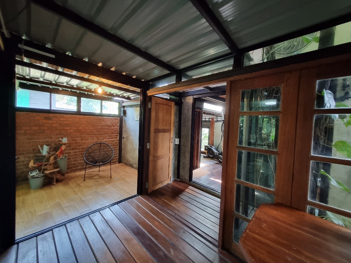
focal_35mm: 13
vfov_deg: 89.9
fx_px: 132
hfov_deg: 106.2
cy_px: 132
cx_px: 176
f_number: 2.2
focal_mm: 1.74
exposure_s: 1/25
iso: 640
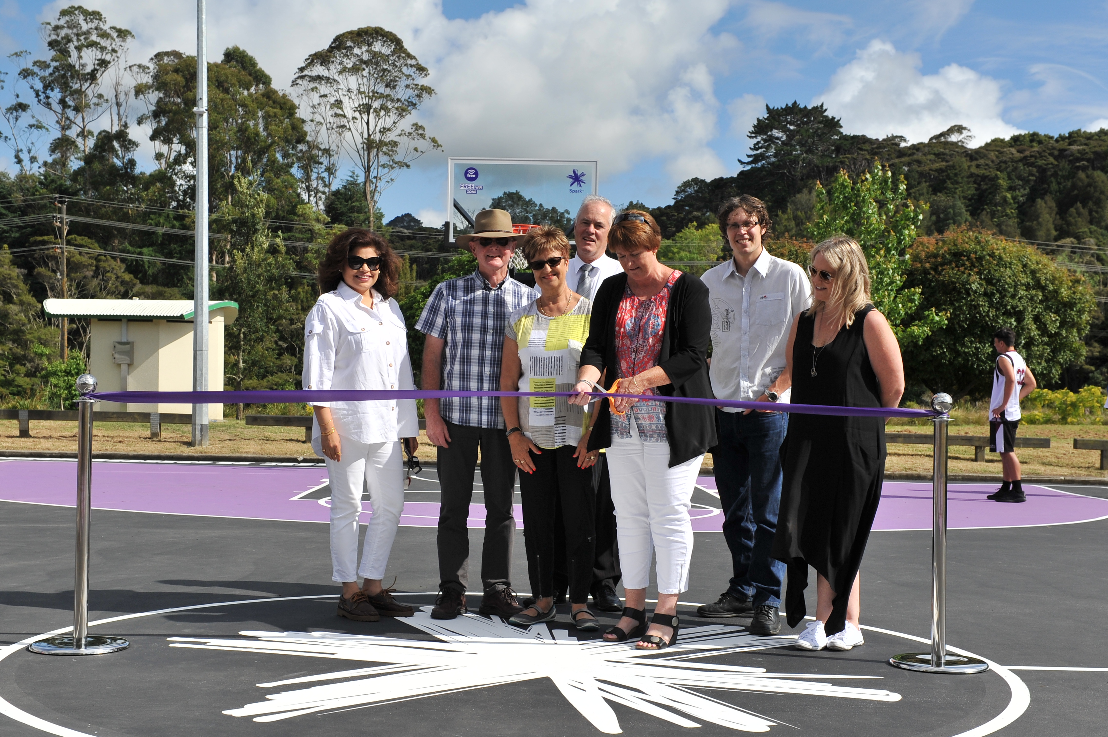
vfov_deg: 27.5
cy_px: 410
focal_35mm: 49
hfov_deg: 40.4
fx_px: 1507
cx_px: 526
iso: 400
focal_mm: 38
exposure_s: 1/1600
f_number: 8
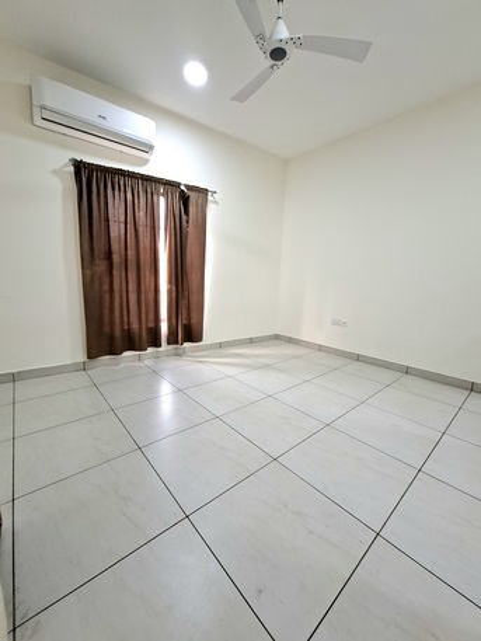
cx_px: 240
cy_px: 320
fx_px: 241
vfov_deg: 106.2
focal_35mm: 13
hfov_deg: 89.9
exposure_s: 1/40
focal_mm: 1.74
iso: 125
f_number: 2.2
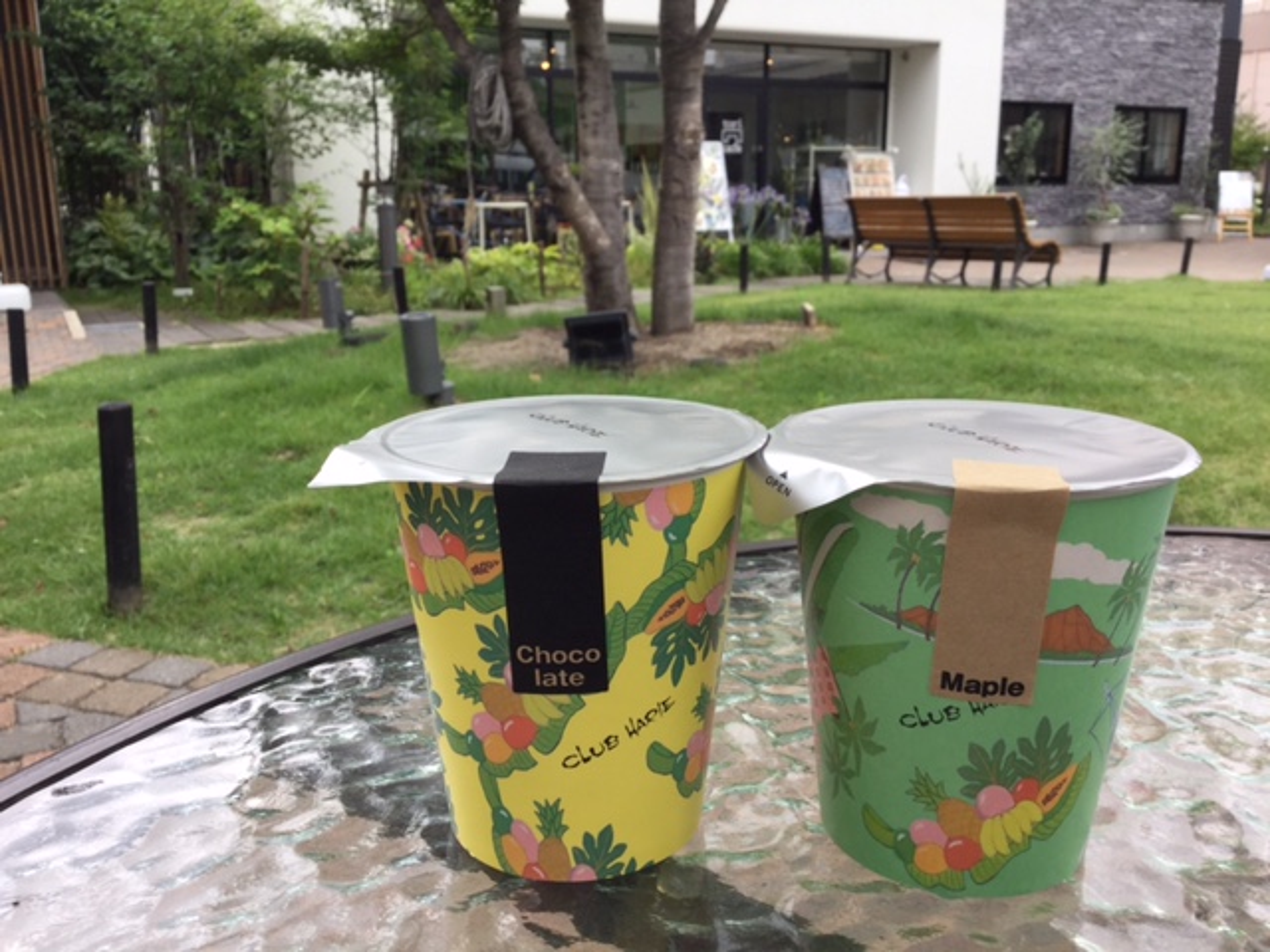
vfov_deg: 45.4
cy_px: 476
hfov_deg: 58.4
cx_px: 635
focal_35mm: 31
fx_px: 1137
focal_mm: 3.3
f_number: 2.4
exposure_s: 1/155
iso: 25
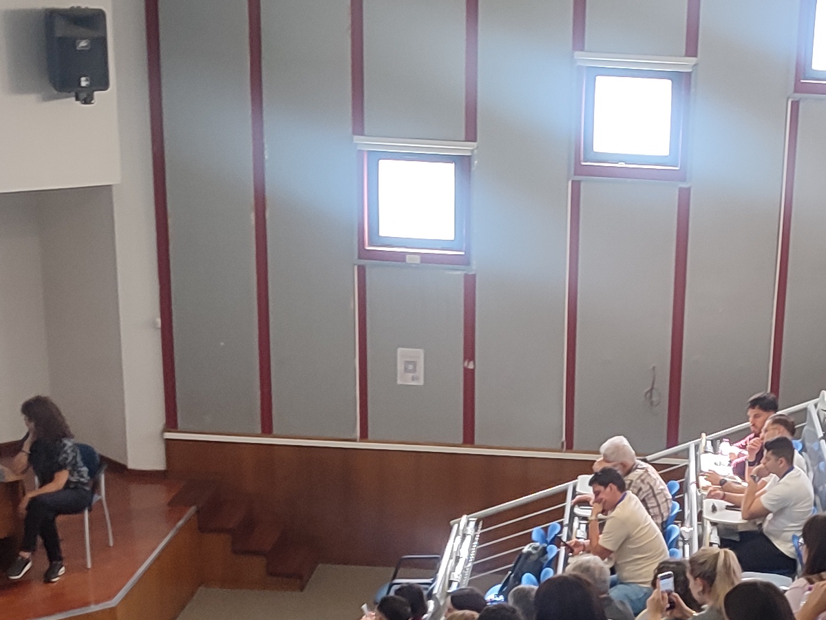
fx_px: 1909
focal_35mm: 80
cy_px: 672
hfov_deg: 24.0
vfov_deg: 17.8
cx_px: 680
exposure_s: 1/33
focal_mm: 5.89
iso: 209
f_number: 1.89
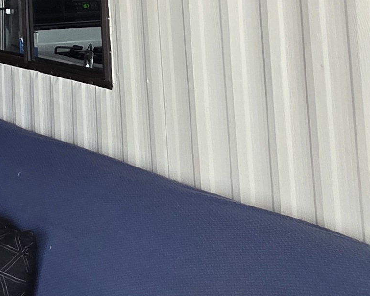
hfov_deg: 21.0
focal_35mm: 66
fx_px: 723
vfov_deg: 20.6
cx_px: -271
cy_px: -114
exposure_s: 1/120
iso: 125
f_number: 1.9
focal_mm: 2.2
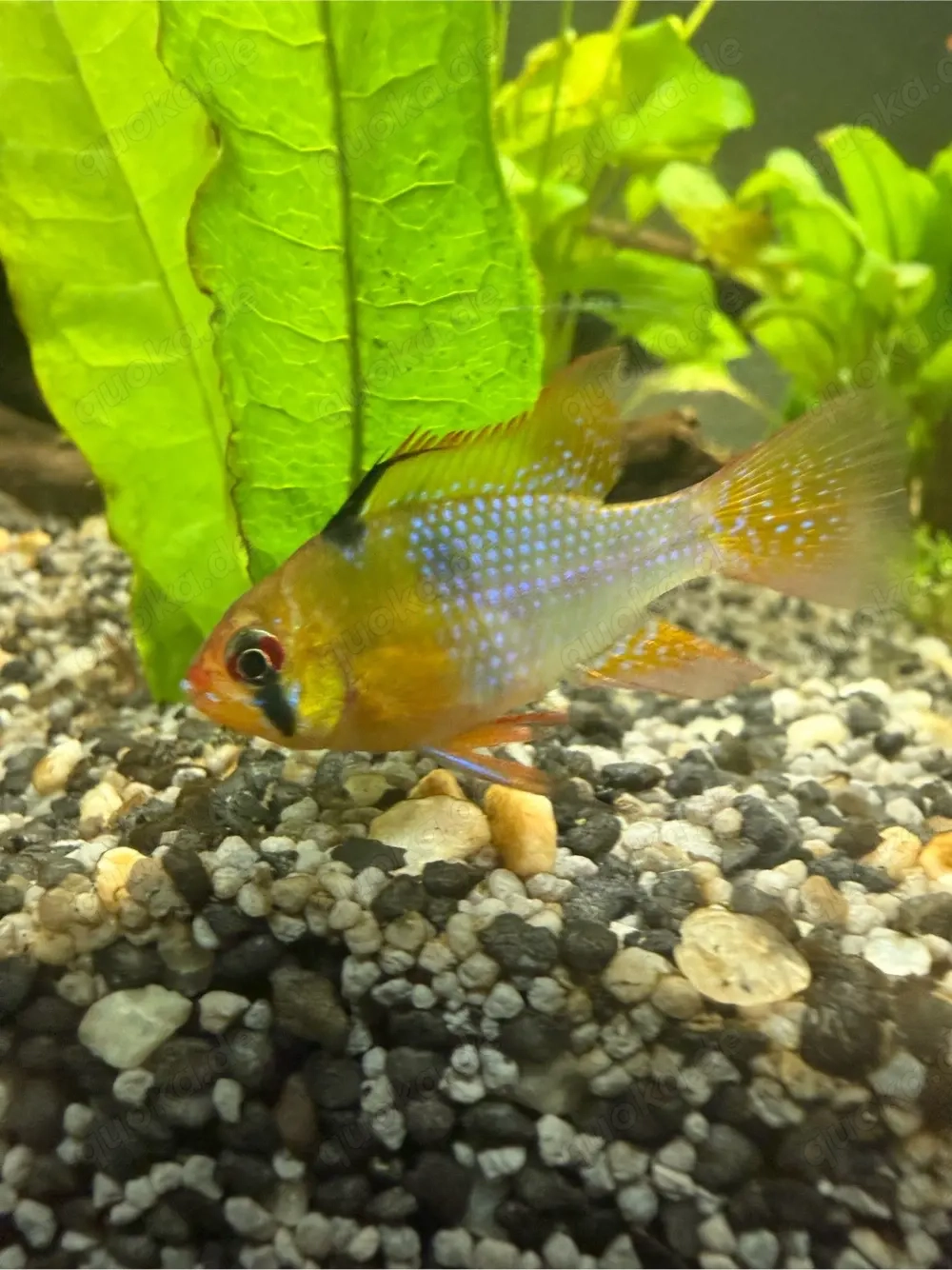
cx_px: 476
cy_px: 635
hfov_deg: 56.8
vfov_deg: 71.6
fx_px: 880
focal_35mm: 24
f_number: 2.2
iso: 320
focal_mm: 2.22
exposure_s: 1/50
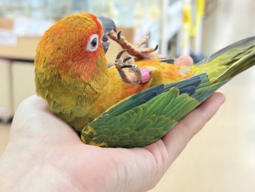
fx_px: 494
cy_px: 69
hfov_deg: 28.9
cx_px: 153
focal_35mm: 67
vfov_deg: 21.9
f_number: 1.6
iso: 64
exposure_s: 1/50
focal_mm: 5.96
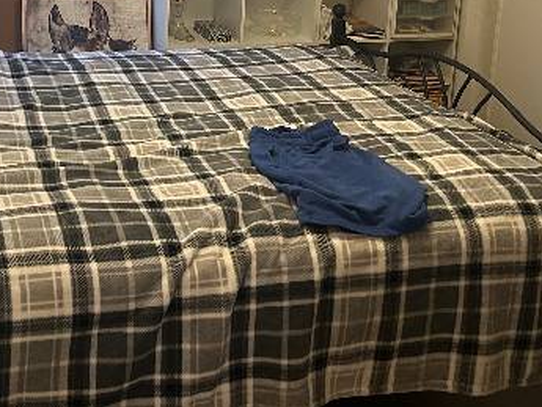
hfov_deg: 30.0
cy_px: -13
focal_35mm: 64
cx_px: 165
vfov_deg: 22.0
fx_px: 1002
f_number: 1.5
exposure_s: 1/60
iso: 160
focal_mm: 5.7
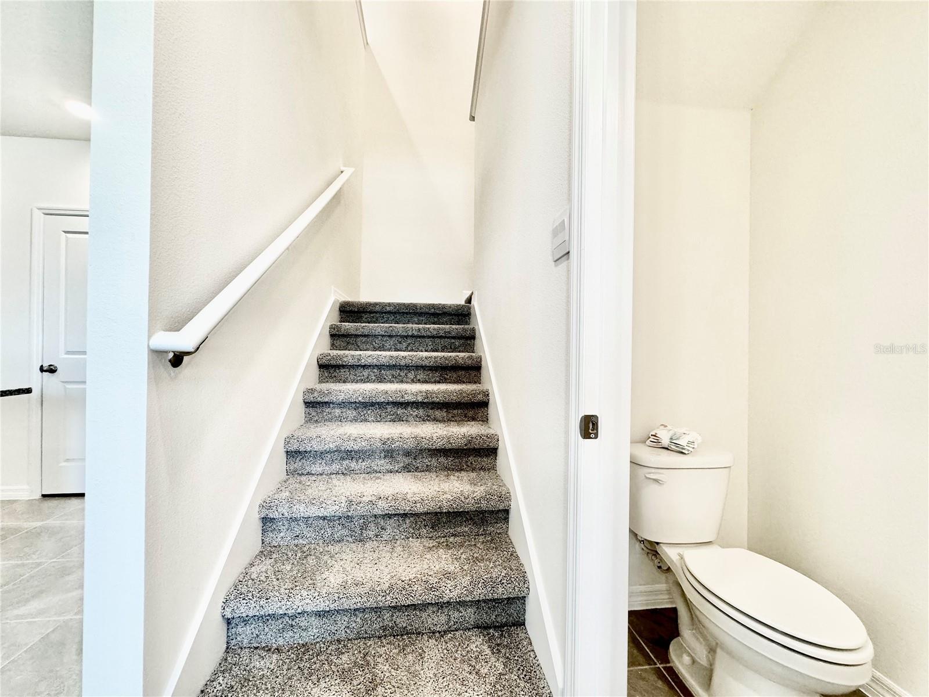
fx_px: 376
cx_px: 464
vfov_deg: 85.7
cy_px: 348
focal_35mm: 14
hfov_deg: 102.1
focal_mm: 2.22
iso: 250
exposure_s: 1/120
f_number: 2.2
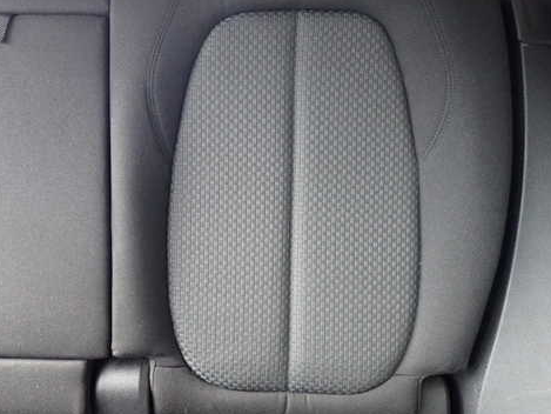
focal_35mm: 32
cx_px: 214
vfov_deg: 44.2
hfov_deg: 56.3
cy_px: 203
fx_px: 509
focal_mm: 4.5
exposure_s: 1/125
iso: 640
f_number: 2
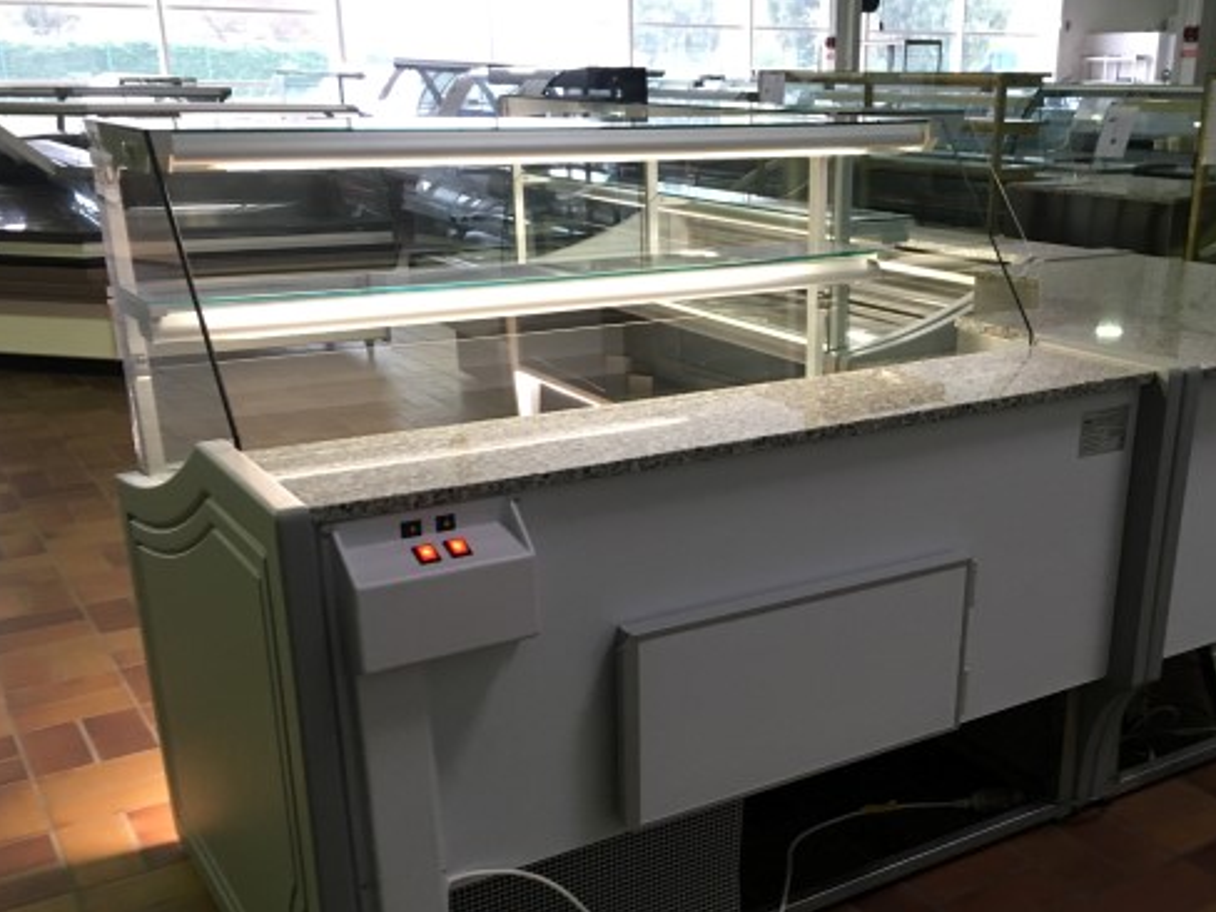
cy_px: 596
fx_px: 1335
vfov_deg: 37.4
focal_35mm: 38
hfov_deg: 48.6
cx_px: 745
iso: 160
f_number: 2.2
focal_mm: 4.15
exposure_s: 1/33
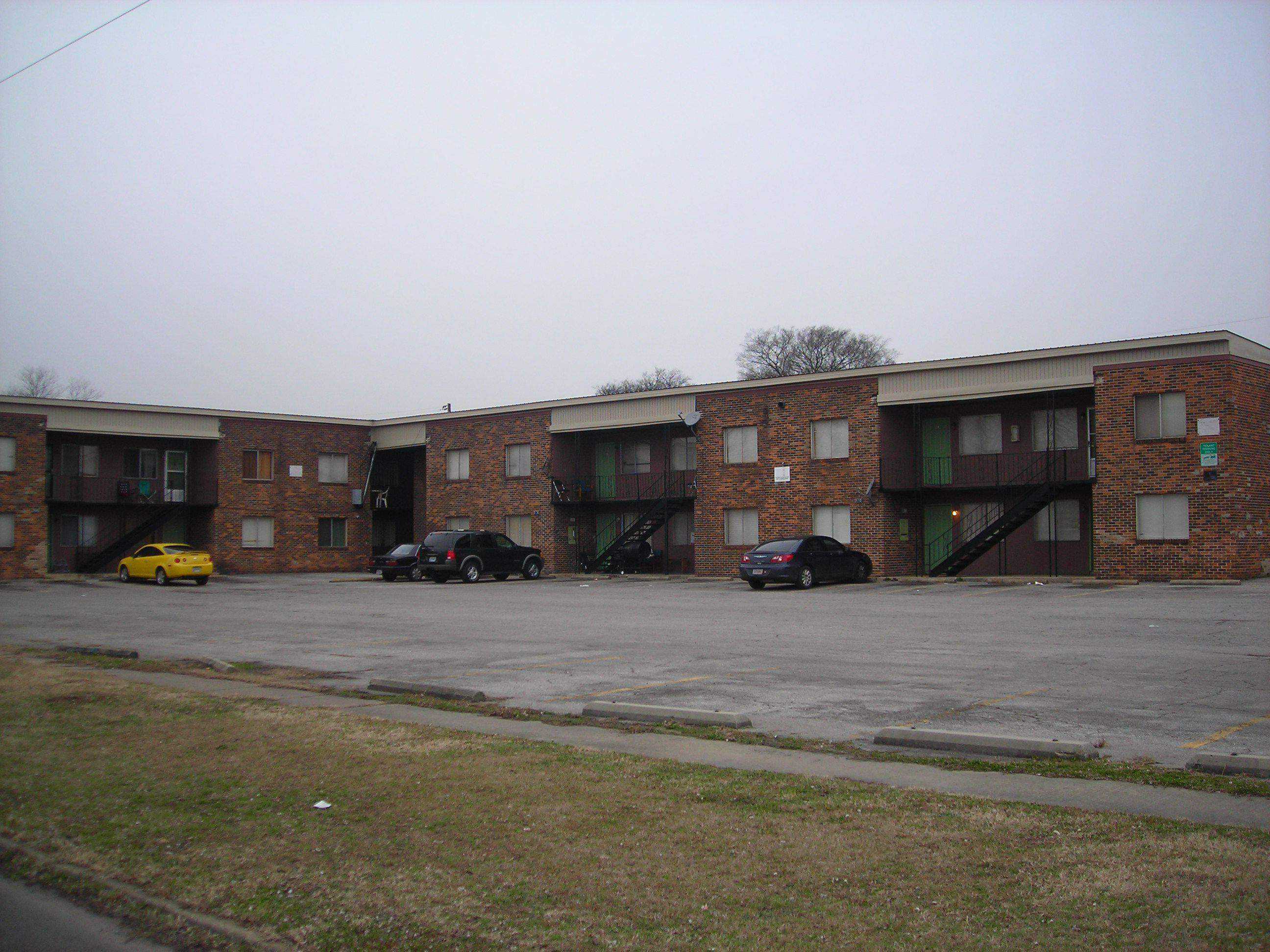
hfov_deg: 49.0
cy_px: 476
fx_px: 1394
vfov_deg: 37.7
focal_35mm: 38
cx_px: 635
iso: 50
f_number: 3.2
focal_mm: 6.3
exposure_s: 1/118
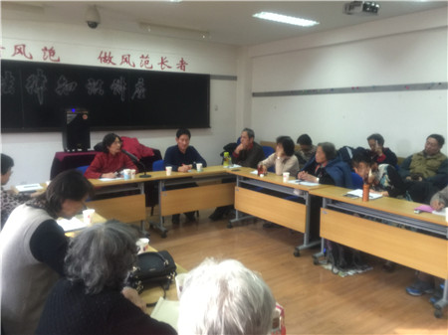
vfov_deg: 48.2
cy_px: 168
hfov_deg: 61.7
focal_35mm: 29
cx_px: 224
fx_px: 375
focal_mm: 4.15
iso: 64
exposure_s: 1/17
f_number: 2.2
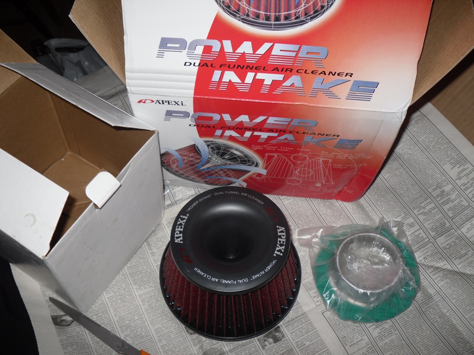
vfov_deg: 40.7
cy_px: 178
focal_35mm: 35
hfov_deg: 52.6
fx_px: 479
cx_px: 237
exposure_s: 1/45
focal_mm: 6.3
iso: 80
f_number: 3
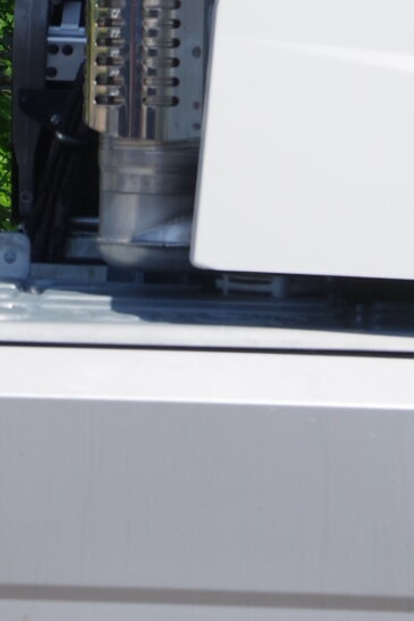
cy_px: -224
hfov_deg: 5.4
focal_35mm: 254
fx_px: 4378
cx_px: 297
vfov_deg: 8.0
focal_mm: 36
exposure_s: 1/400
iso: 200
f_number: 9
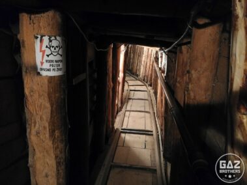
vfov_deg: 51.3
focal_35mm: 27
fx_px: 193
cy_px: 92
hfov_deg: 65.3
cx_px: 124
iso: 1000
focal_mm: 3.95
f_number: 2.2
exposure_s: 1/16.7
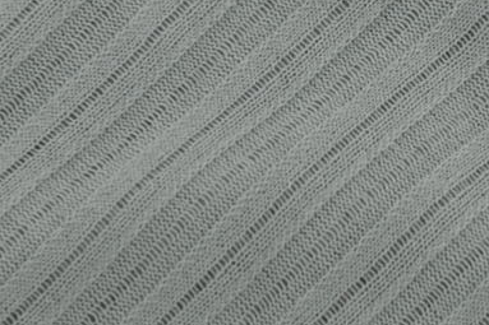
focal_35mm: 393
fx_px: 5336
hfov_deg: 5.2
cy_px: 73
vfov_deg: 3.5
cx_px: 388
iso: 100
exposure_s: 1/400
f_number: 3.5
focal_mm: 50
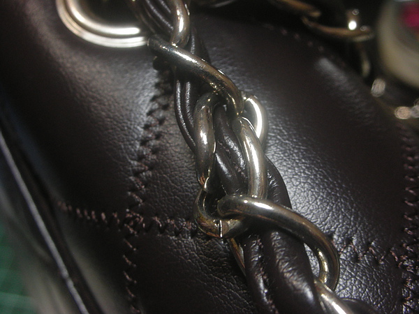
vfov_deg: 27.5
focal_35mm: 53
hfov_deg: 36.2
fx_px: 642
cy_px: 157
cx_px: 210
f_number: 3.7
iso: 171
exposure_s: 1/4.1
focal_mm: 8.8
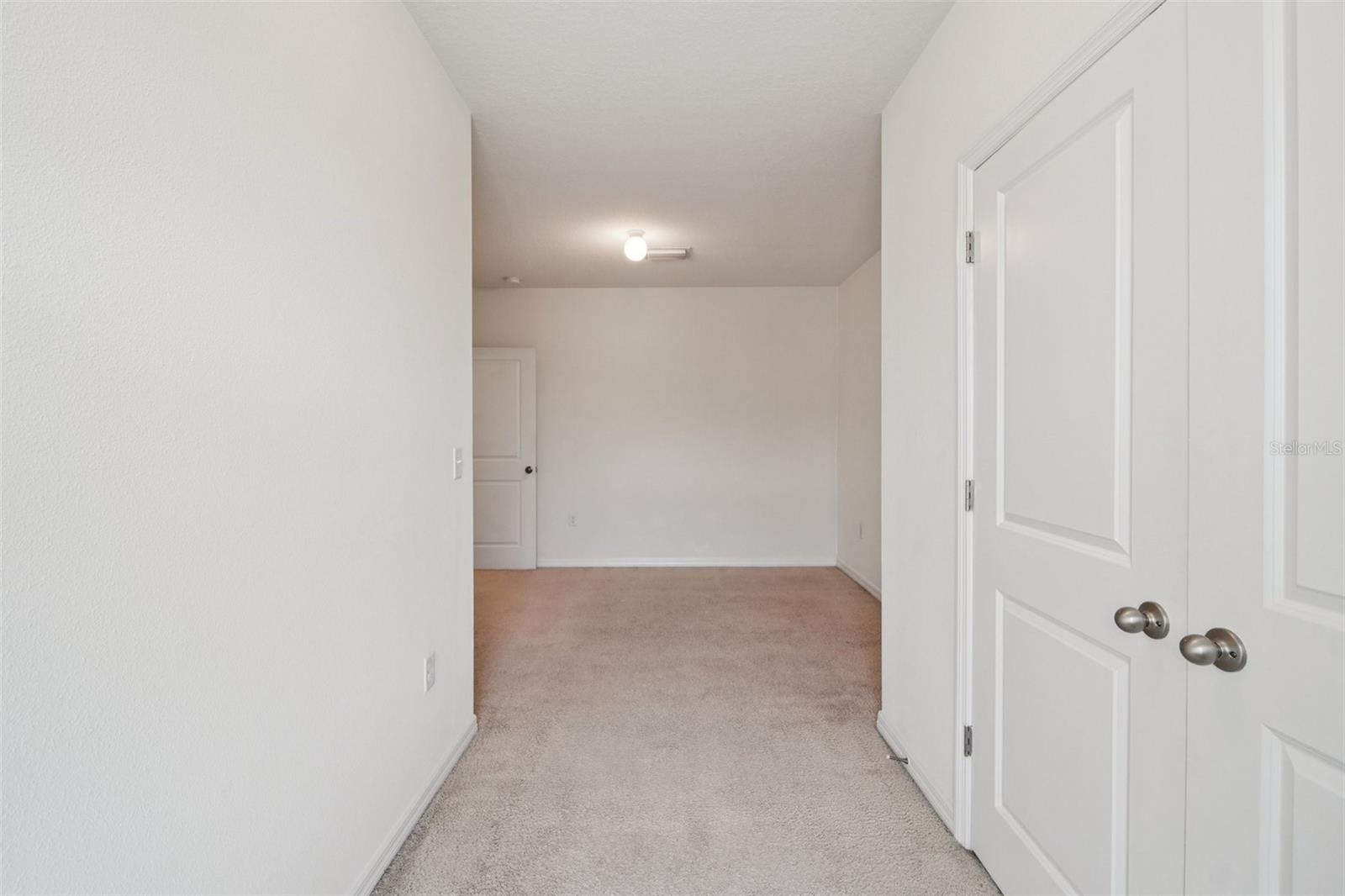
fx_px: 560
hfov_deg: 100.4
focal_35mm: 15
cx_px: 672
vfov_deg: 77.3
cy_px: 448
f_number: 8
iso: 400
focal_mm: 10
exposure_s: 1/30
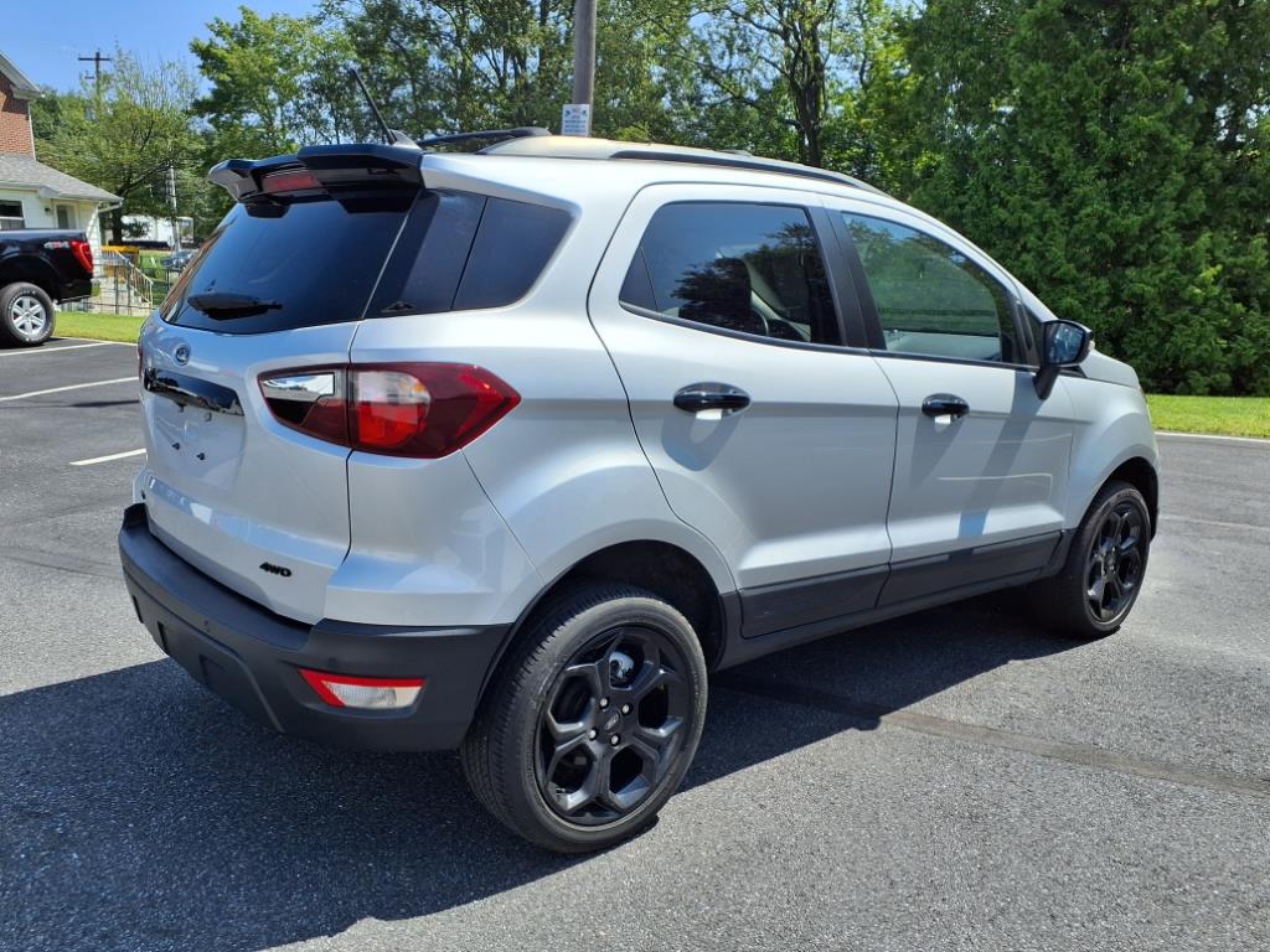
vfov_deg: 51.4
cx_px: 635
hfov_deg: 65.3
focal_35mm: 27
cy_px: 476
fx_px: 991
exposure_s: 1/2500
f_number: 1.9
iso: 40
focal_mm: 3.58
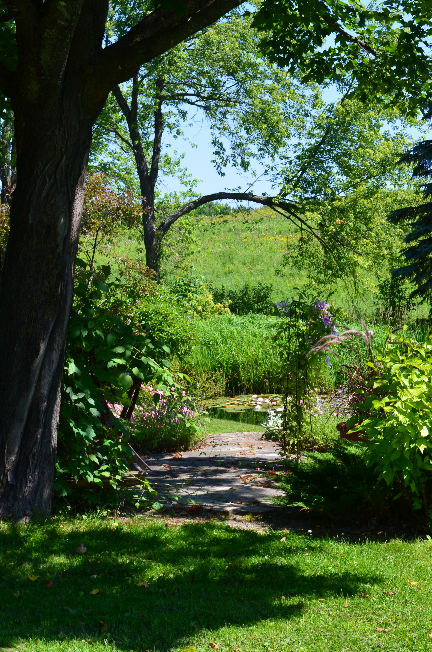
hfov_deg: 16.5
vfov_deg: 24.7
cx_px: 216
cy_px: 326
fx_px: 1492
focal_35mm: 82
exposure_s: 1/125
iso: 200
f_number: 11
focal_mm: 55
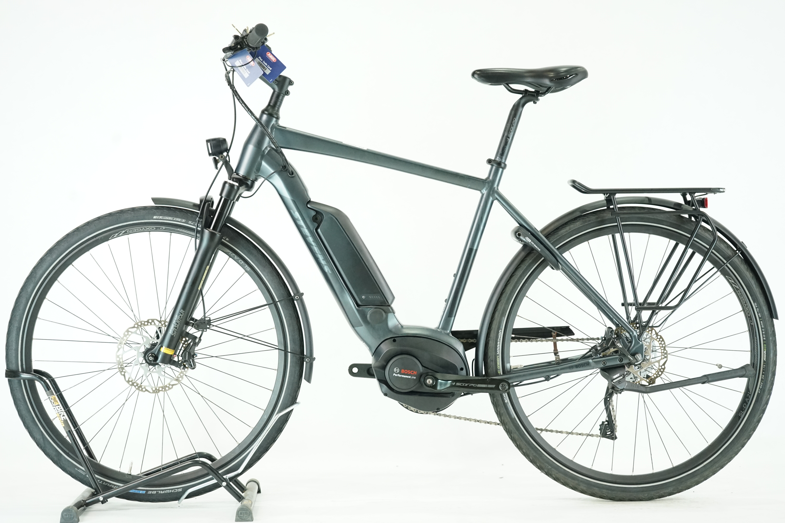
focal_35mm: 66
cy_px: 262
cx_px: 392
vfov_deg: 20.6
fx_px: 1439
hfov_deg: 30.5
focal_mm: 66
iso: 3200
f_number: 5.6
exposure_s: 1/200
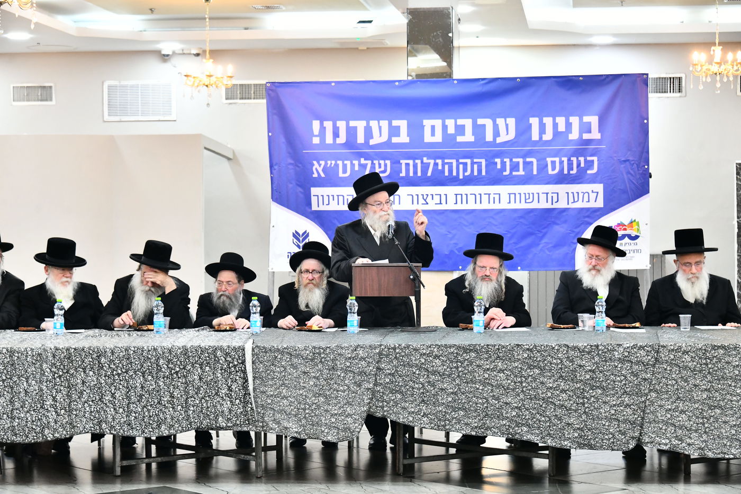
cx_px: 370
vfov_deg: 16.1
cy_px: 247
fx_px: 1749
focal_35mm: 85
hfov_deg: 23.9
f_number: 5.6
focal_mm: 85
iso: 4000
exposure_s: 1/125
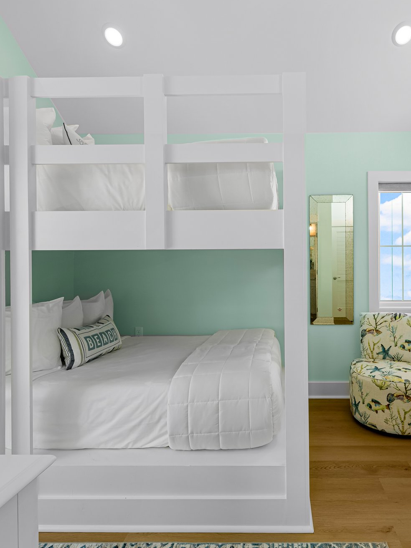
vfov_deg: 79.0
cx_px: 281
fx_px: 333
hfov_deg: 61.6
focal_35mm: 21
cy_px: 269
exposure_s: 1/40
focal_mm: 14
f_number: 9
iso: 250
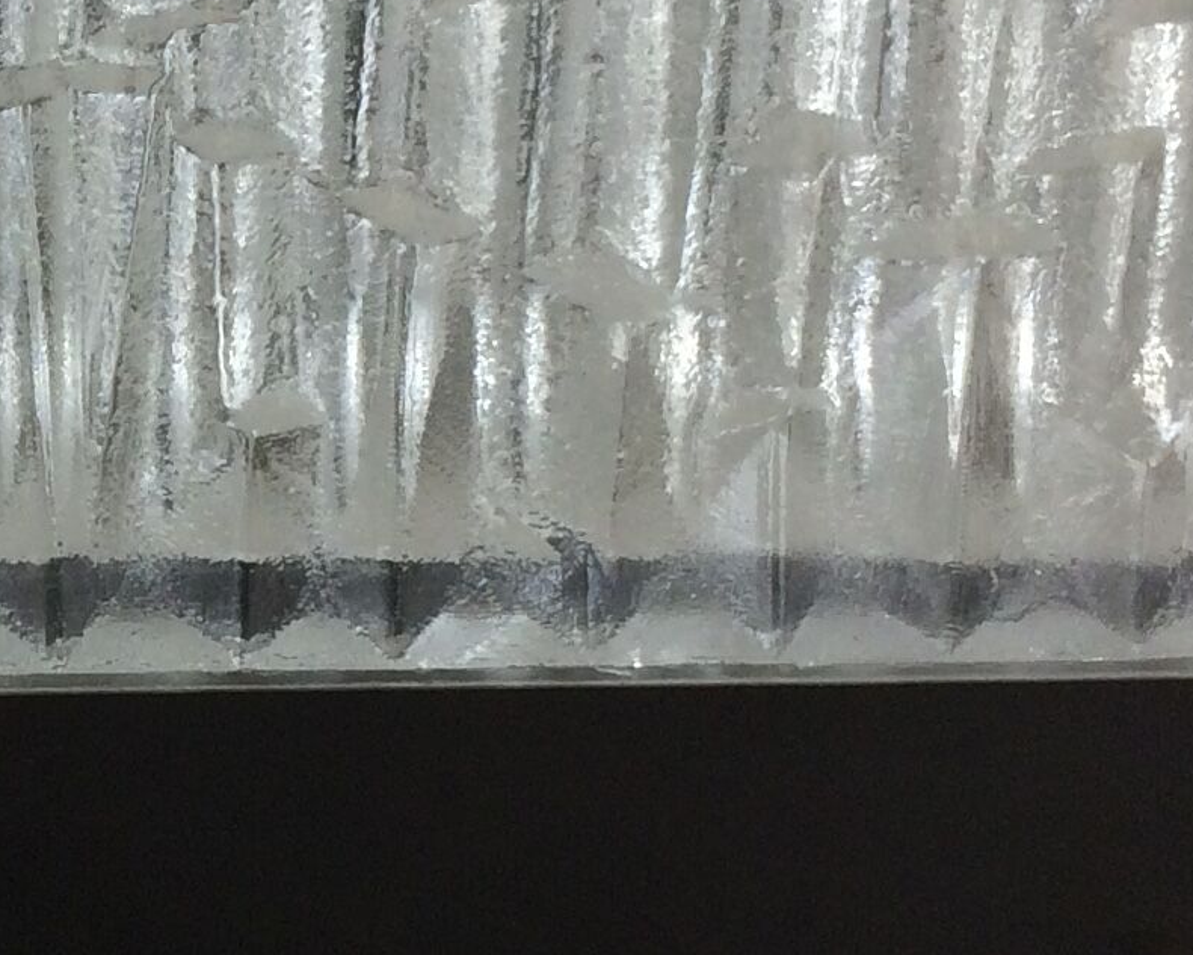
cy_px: 399
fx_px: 4131
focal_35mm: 117
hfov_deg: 15.8
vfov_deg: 13.2
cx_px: -270
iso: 64
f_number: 2.2
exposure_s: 1/100
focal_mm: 4.15
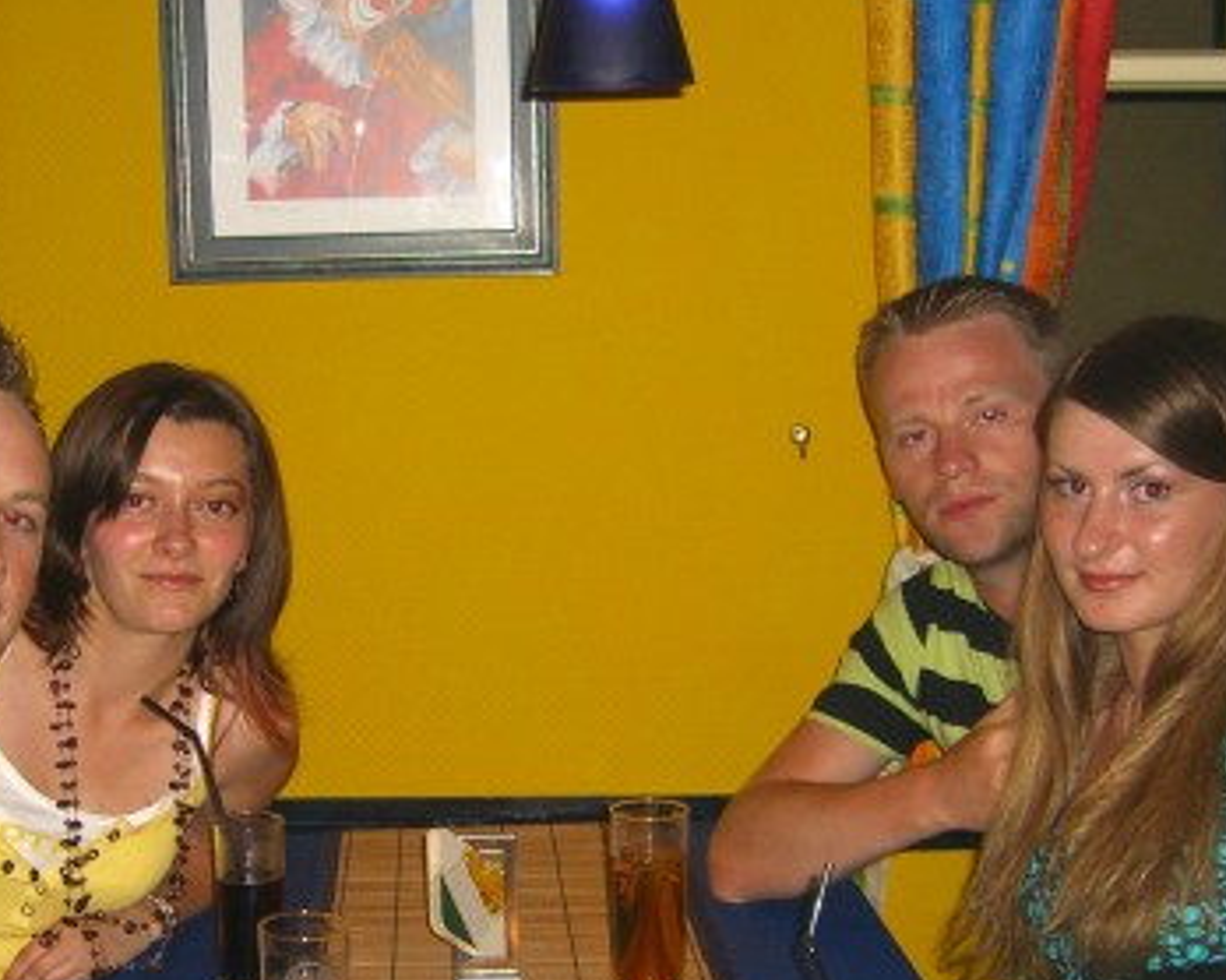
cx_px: 497
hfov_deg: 29.5
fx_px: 2321
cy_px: 694
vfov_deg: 23.7
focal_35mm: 64
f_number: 2.8
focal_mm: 7.9
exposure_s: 1/60
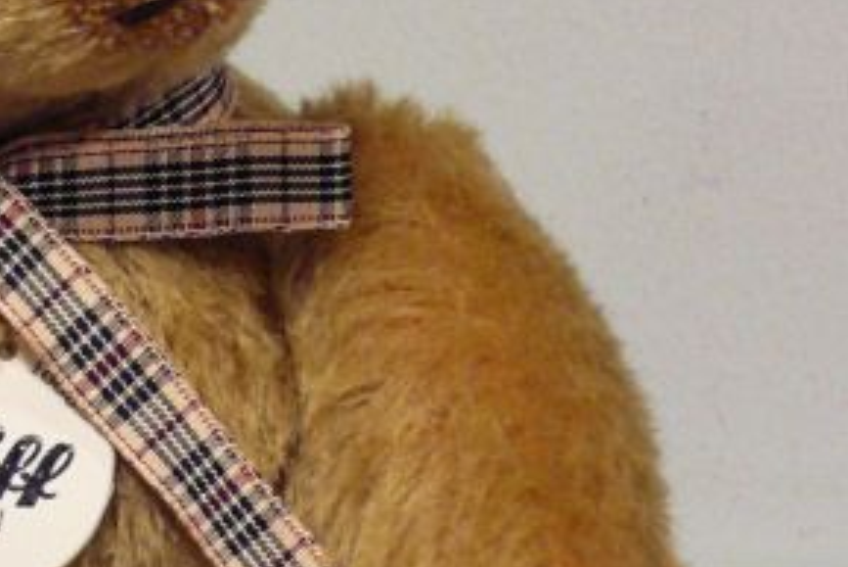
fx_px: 6646
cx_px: 32
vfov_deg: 4.9
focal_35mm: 282
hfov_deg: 7.3
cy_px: 361
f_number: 5.6
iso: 200
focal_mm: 16.8
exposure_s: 1/15
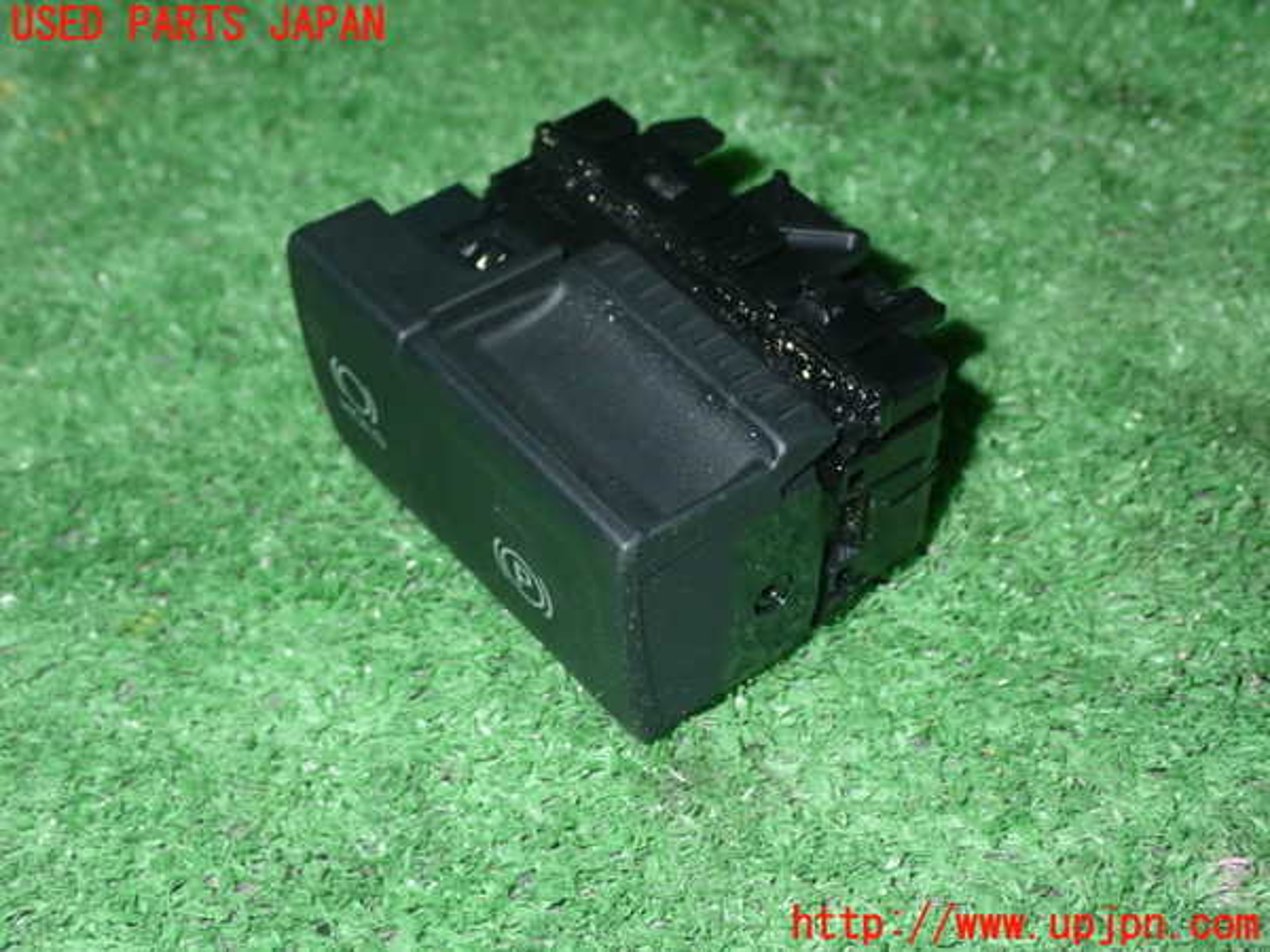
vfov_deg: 23.7
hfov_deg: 31.2
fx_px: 2275
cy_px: 476
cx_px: 635
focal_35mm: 62
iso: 800
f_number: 10
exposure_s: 1/60
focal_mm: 11.09
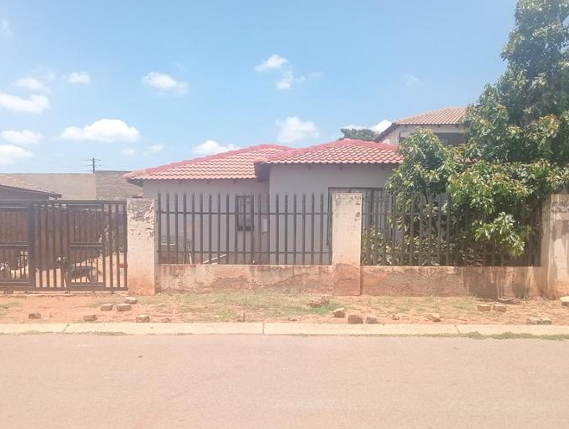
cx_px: 253
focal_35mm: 34
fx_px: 560
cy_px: 259
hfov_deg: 53.8
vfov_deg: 41.7
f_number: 1.8
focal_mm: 3.98
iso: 100
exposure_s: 1/818
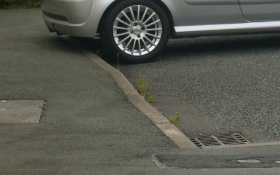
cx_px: 262
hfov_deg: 9.8
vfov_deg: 6.2
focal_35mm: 212
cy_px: -10
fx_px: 1618
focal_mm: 17.4
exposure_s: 1/350
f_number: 4.9
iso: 80
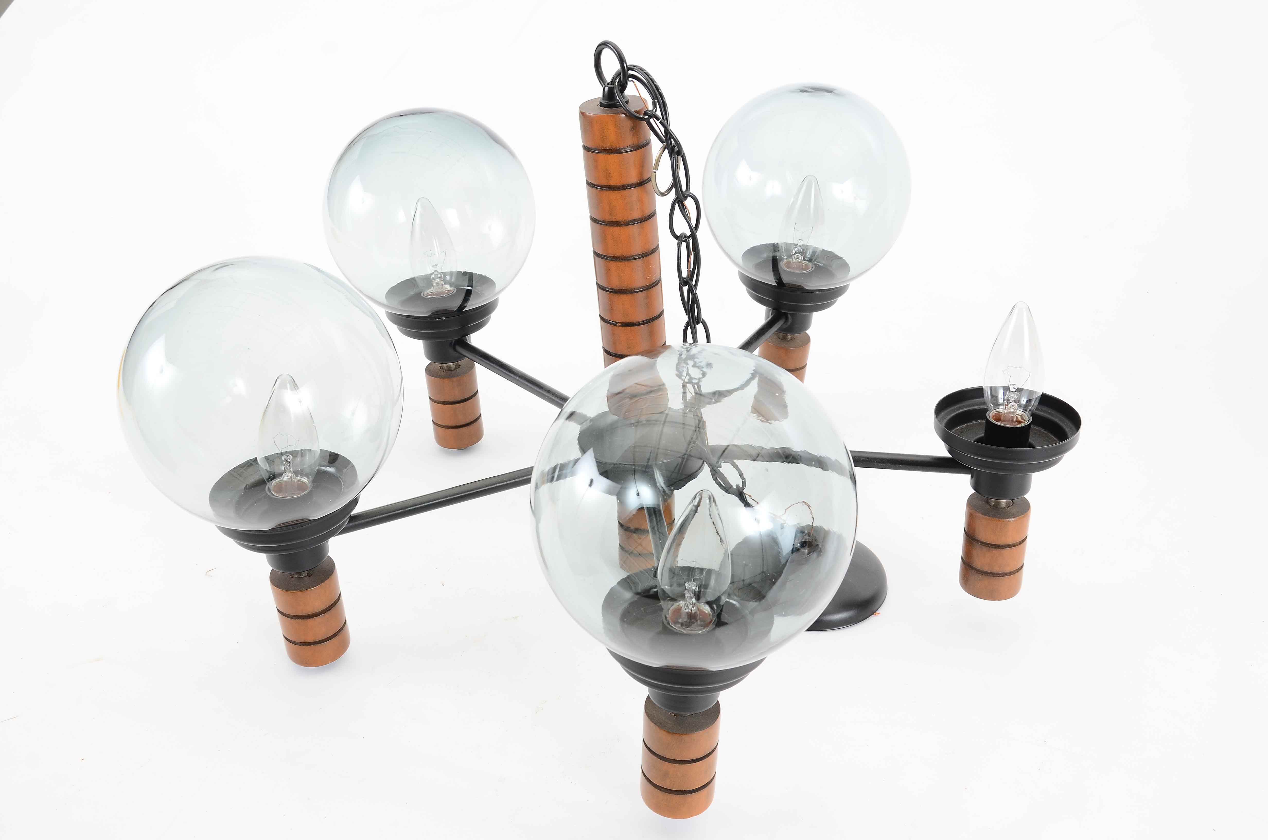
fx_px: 1318
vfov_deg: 35.3
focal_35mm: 38
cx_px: 634
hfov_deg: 51.4
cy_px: 420
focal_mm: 25
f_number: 7.1
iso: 160
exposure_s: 1/80
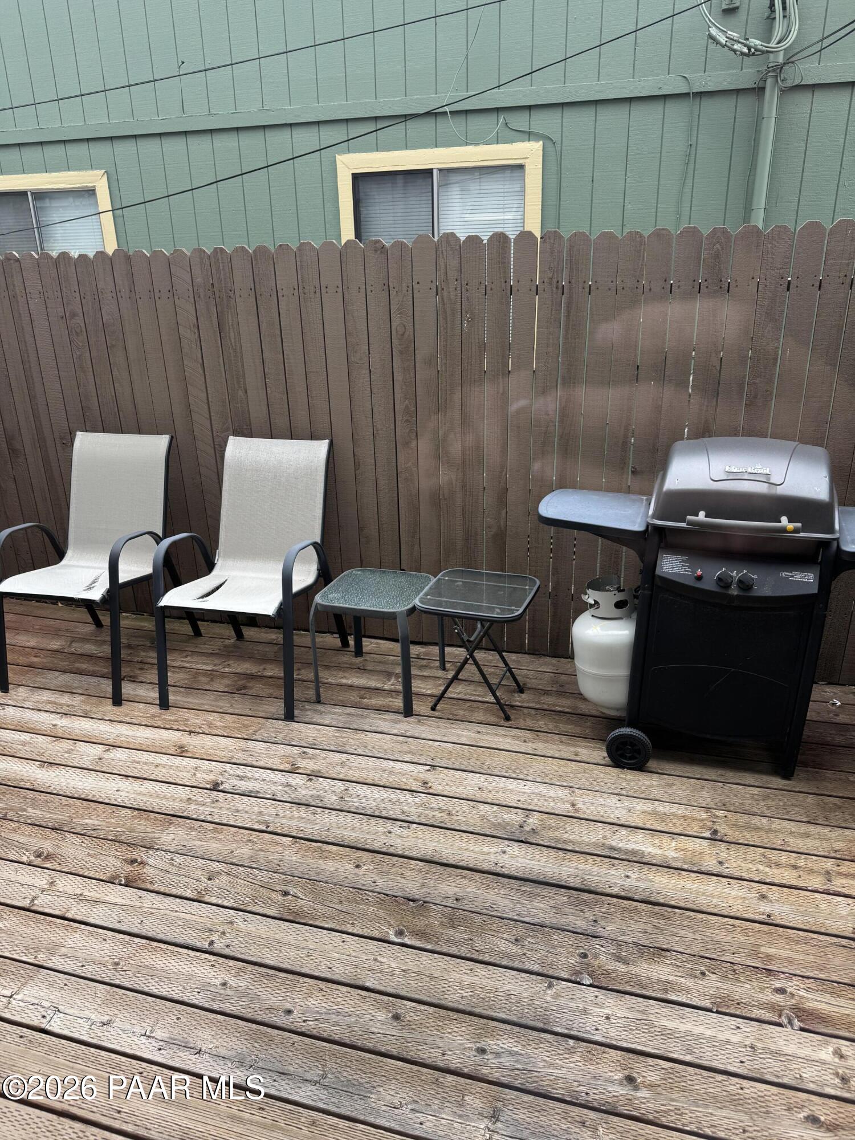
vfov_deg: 71.6
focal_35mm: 24
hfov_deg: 56.8
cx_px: 428
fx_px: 790
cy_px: 570
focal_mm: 6.76
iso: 64
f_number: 1.78
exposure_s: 1/223
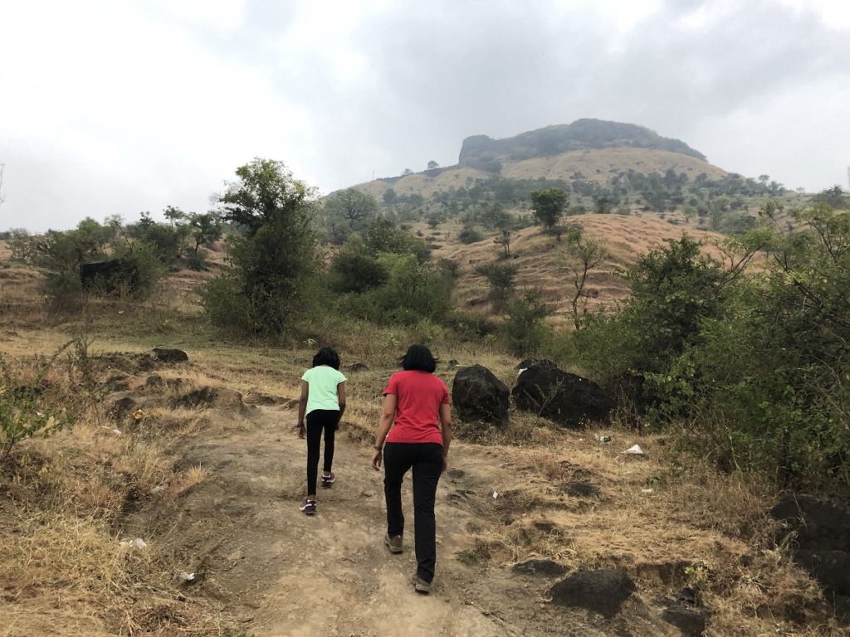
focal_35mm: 28
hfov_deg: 63.4
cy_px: 318
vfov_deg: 49.7
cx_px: 425
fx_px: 688
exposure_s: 1/30
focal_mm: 3.99
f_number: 1.8
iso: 32
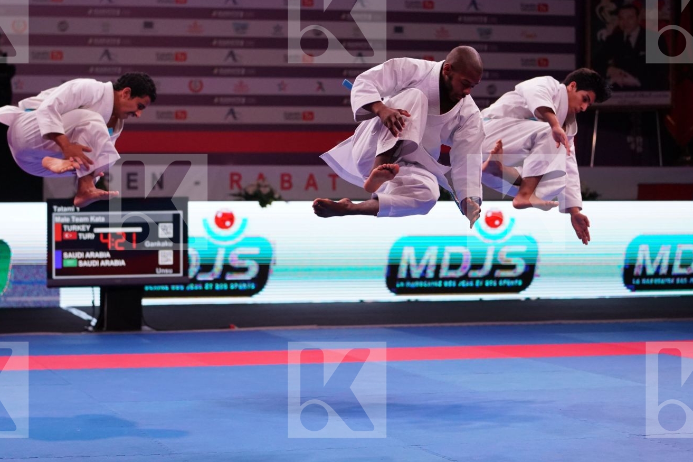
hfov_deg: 21.2
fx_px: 1848
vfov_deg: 14.2
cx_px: 337
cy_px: 202
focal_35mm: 96
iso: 3200
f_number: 2.8
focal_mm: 70
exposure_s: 1/1000
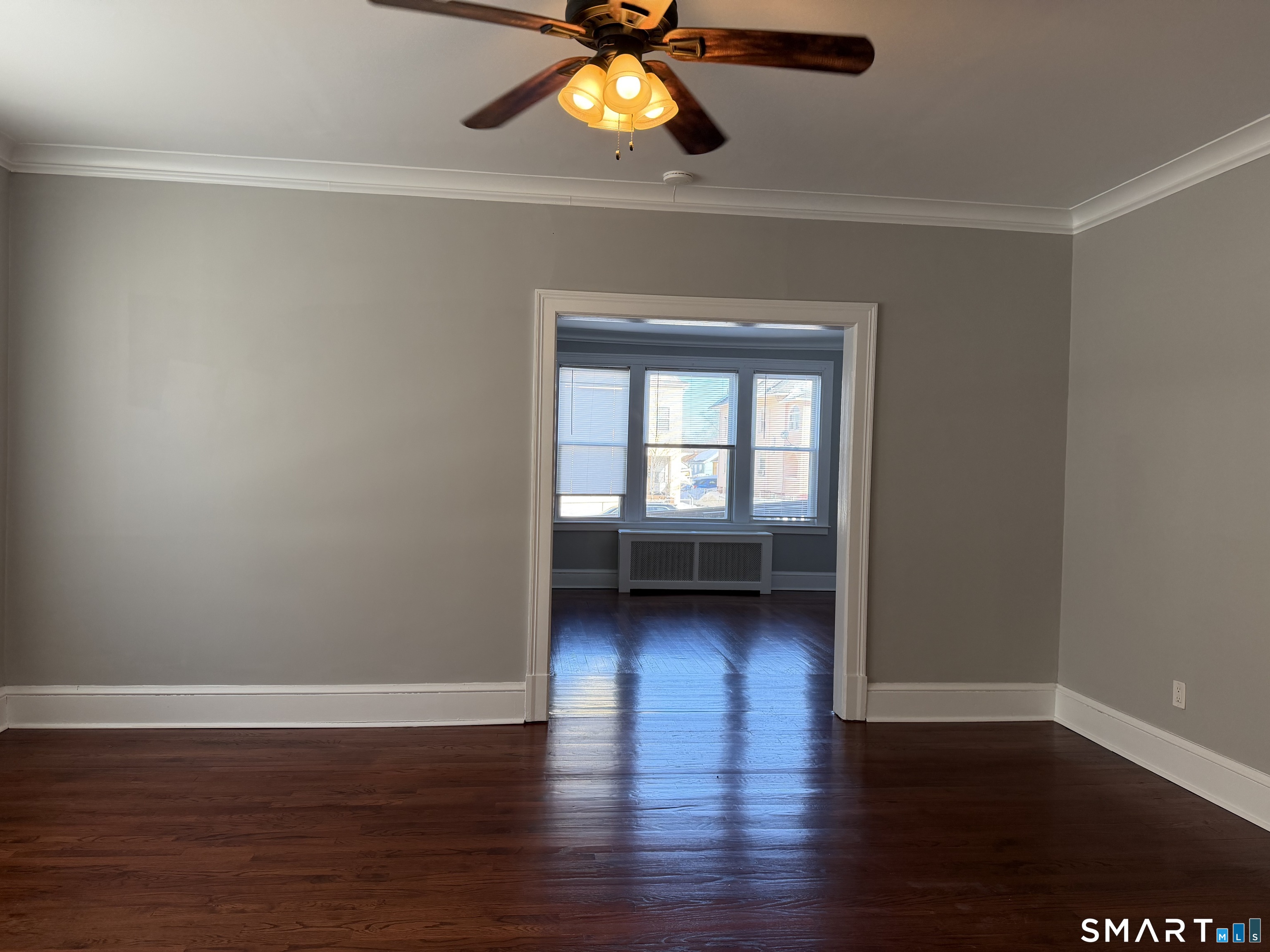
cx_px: 635
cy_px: 476
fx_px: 881
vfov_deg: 56.8
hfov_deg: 71.6
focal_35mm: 24
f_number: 1.78
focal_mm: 6.76
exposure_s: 1/218
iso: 160
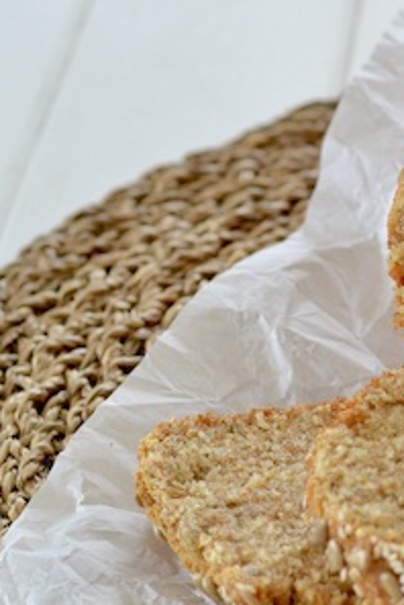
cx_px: 624
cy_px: 291
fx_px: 2720
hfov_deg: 8.3
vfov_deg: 12.7
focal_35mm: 162
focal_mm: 50
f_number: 4.5
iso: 800
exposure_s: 1/125
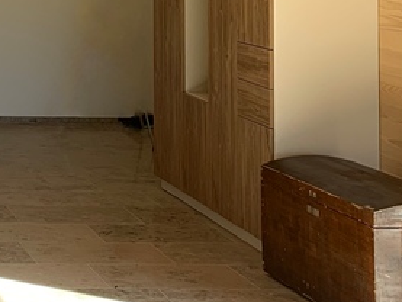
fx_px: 1220
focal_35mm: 105
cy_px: -112
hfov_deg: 16.3
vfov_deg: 13.5
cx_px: -274
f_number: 1.8
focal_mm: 4.25
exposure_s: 1/122
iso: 32
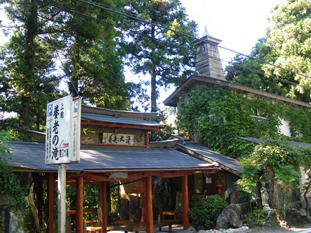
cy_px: 116
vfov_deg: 39.6
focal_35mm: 36
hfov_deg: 51.4
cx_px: 156
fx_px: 323
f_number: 3.5
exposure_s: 1/50
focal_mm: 6.3
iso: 80
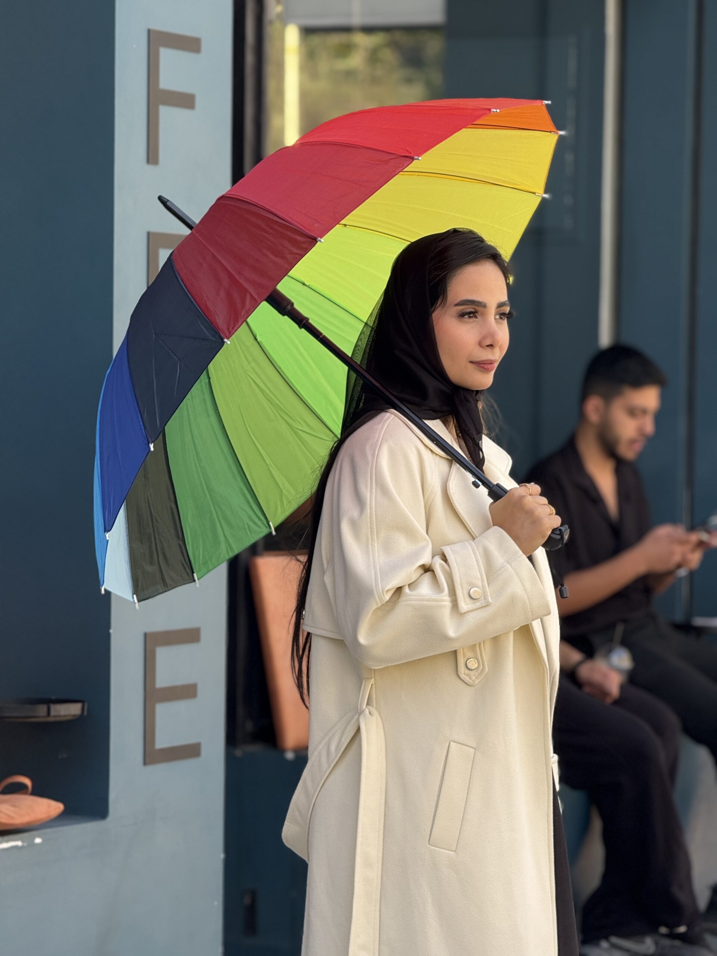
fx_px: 3314
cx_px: 358
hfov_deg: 12.3
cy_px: 478
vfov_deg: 16.4
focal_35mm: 120
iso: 64
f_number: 2.8
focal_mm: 15.66
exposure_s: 1/142
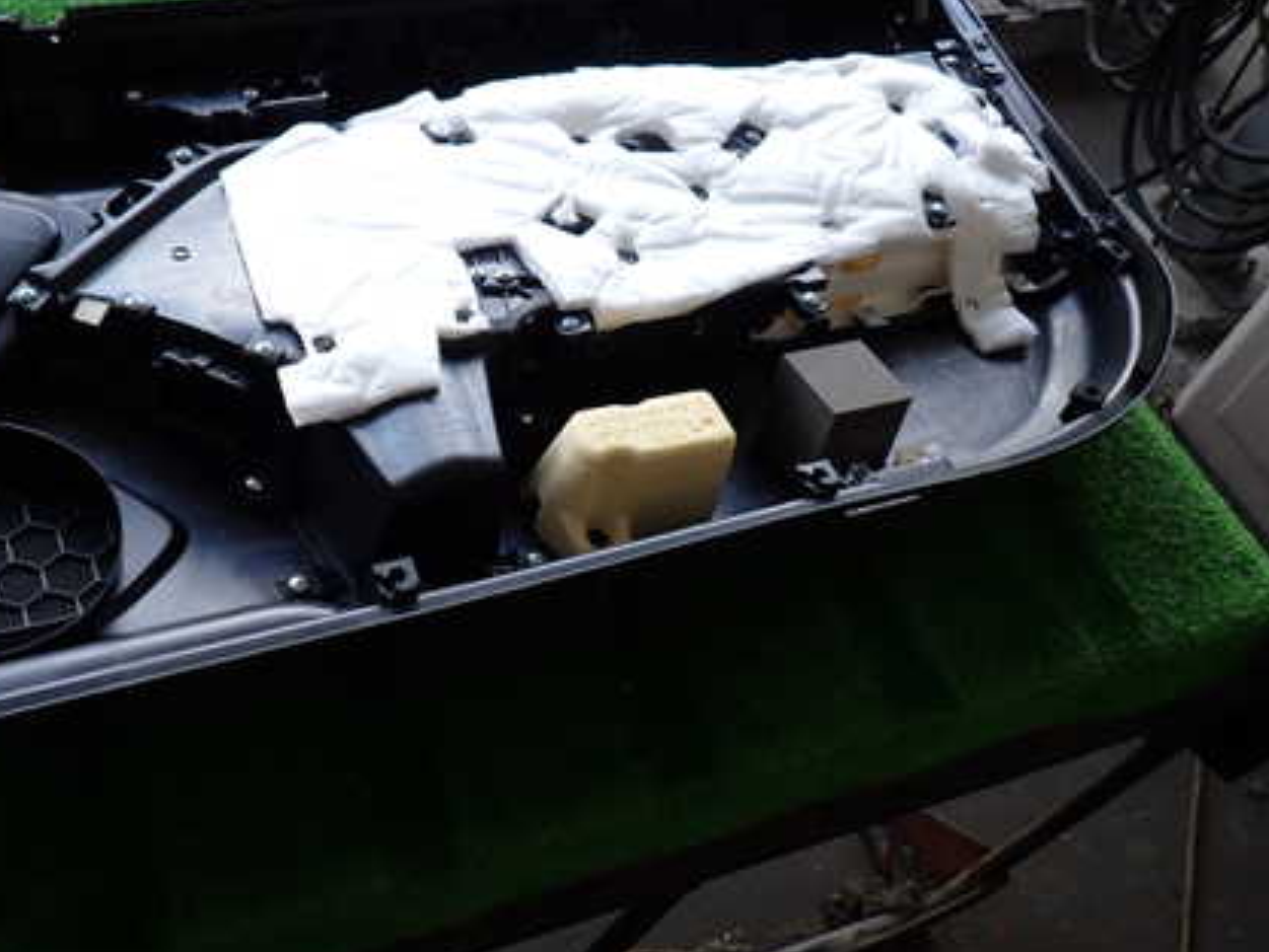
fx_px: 1320
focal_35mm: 36
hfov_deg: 50.1
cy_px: 362
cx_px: 383
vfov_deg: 39.4
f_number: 2
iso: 100
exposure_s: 1/160
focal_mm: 4.5
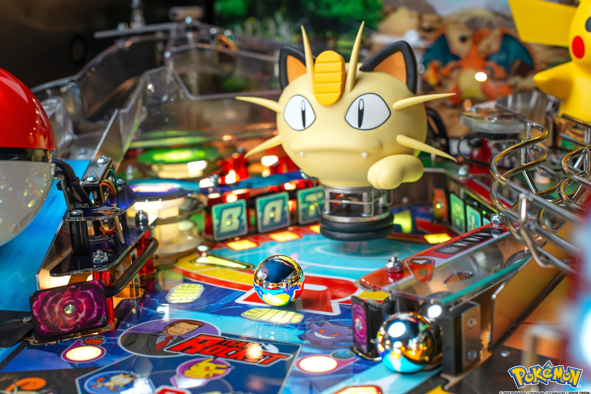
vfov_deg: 26.5
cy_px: 197
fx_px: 837
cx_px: 295
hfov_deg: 38.9
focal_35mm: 51
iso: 320
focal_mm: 50
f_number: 6.3
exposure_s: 1/80
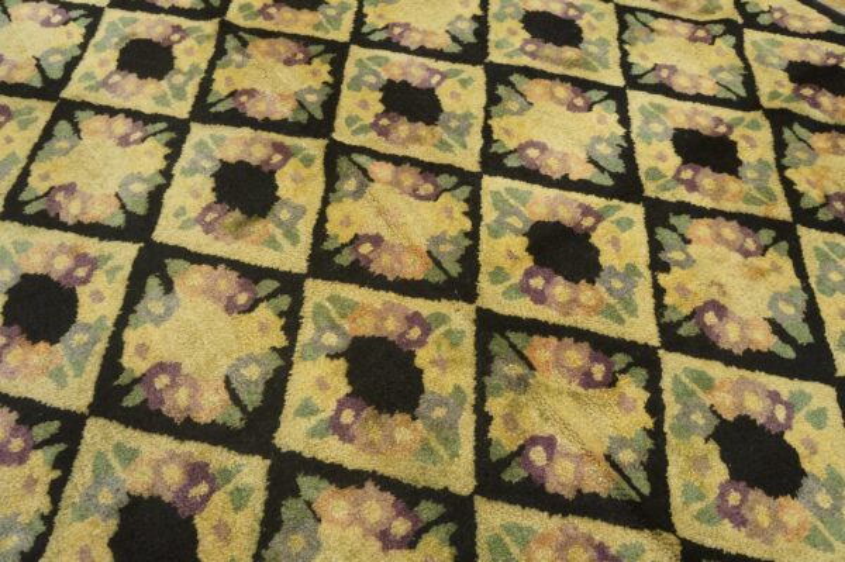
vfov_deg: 45.6
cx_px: 422
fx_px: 668
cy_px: 281
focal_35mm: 28
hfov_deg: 64.6
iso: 1250
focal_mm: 19
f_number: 4
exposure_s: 1/60
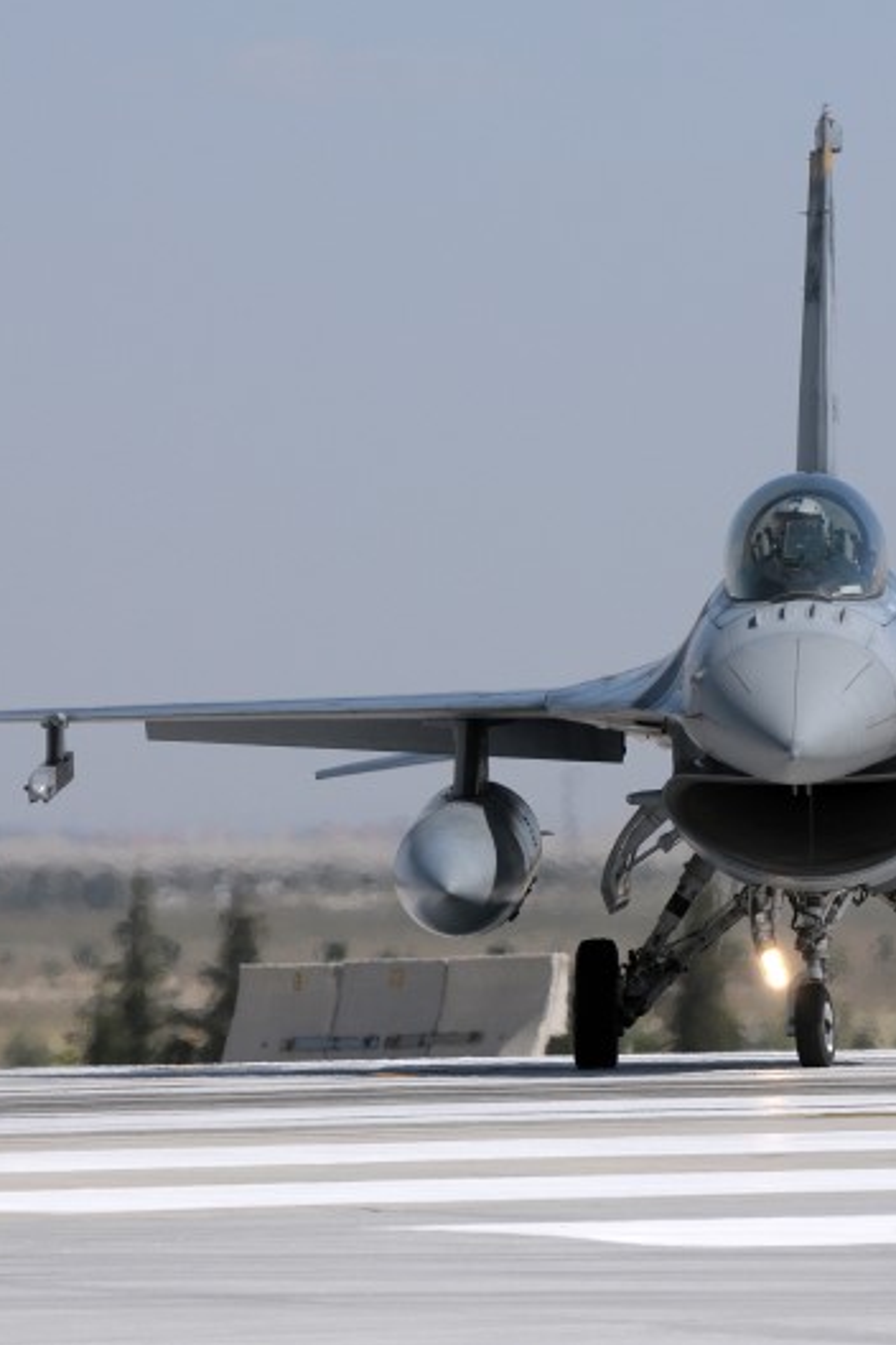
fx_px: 18628
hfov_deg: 2.8
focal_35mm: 499
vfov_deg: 4.1
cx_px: 825
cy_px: 674
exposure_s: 1/1600
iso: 200
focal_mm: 220
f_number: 10
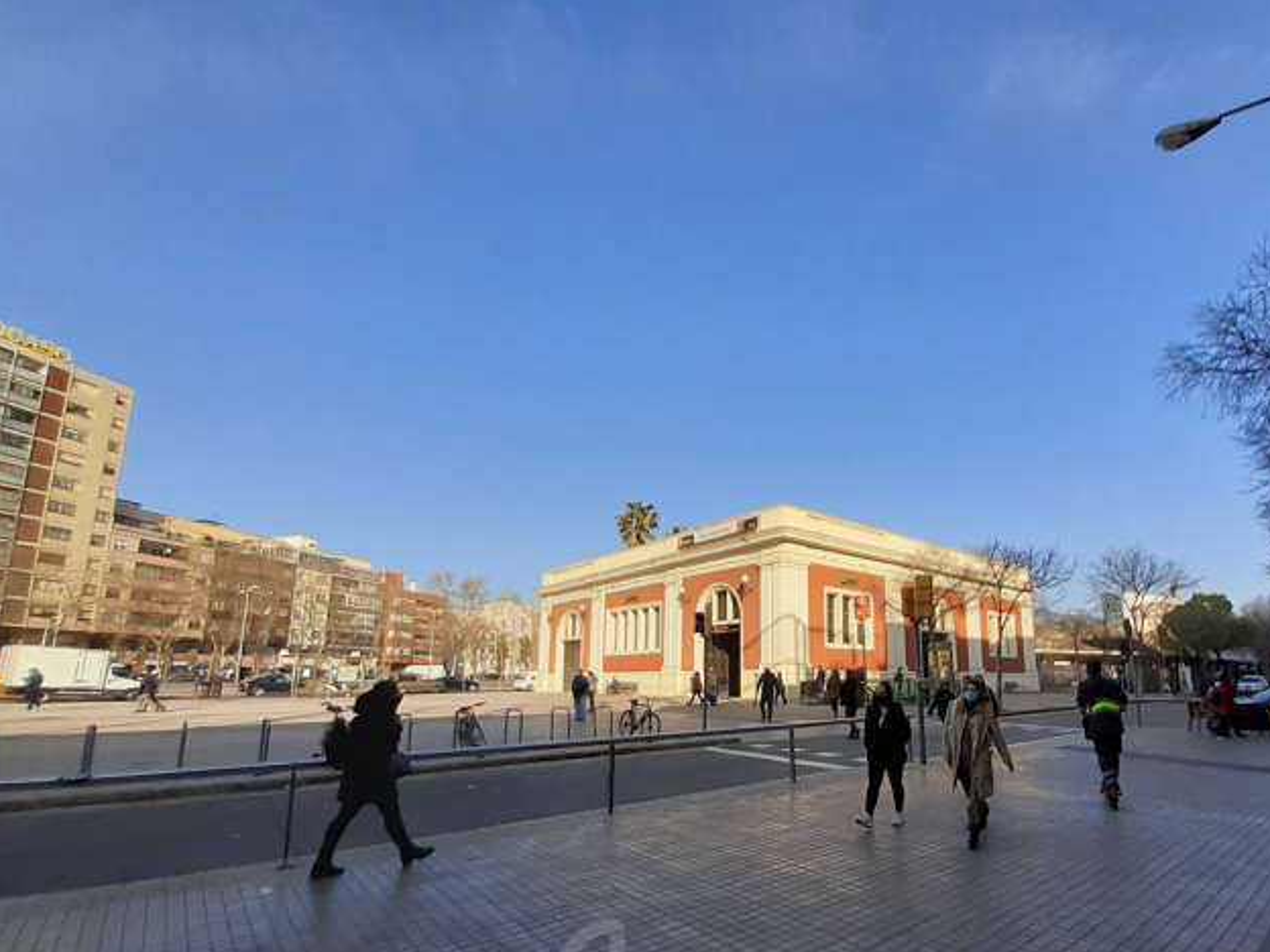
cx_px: 761
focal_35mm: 16
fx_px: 587
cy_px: 582
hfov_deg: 93.3
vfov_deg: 77.0
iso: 40
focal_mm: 1.13
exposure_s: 1/894
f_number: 2.2
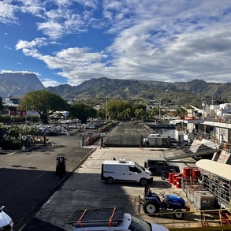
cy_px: 117
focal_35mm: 29
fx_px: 219
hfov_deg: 55.0
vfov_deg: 55.6
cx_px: 88
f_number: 1.78
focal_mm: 6.86
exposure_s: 1/5000
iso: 80
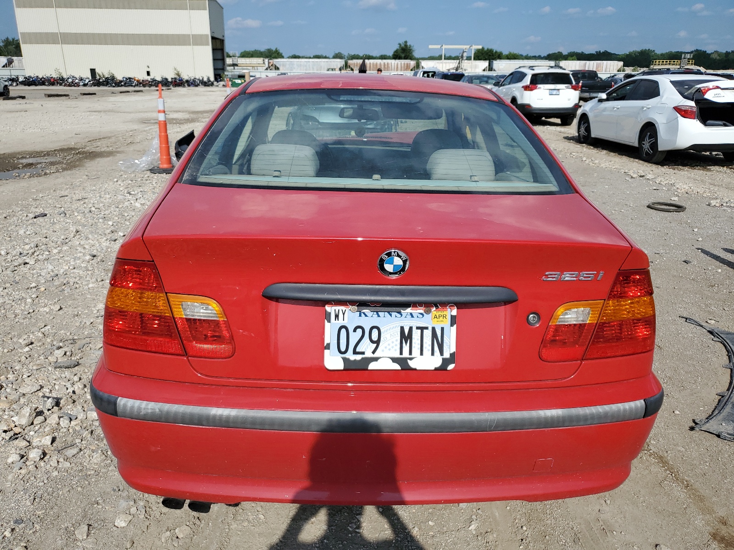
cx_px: 367
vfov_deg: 53.1
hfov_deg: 67.3
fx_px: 551
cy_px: 275
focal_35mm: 26
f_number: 1.5
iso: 50
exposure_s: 1/5000
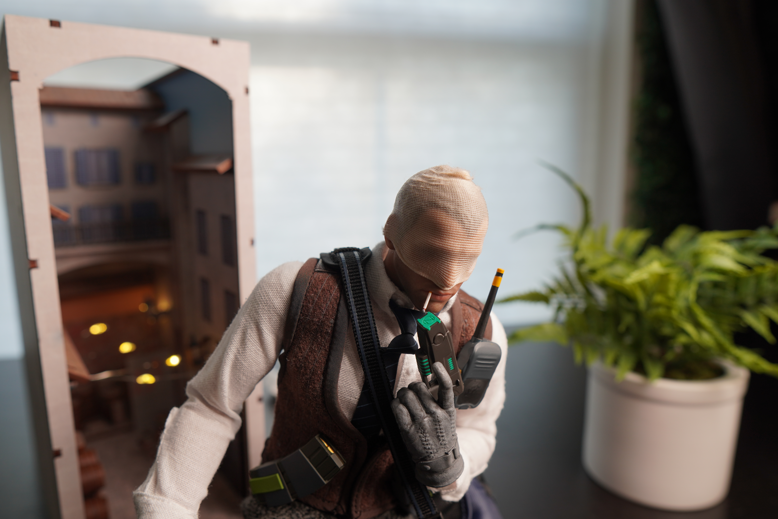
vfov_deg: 53.1
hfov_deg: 73.7
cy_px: 260
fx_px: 519
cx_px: 389
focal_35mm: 24
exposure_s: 1/100
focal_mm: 16
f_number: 4
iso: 100
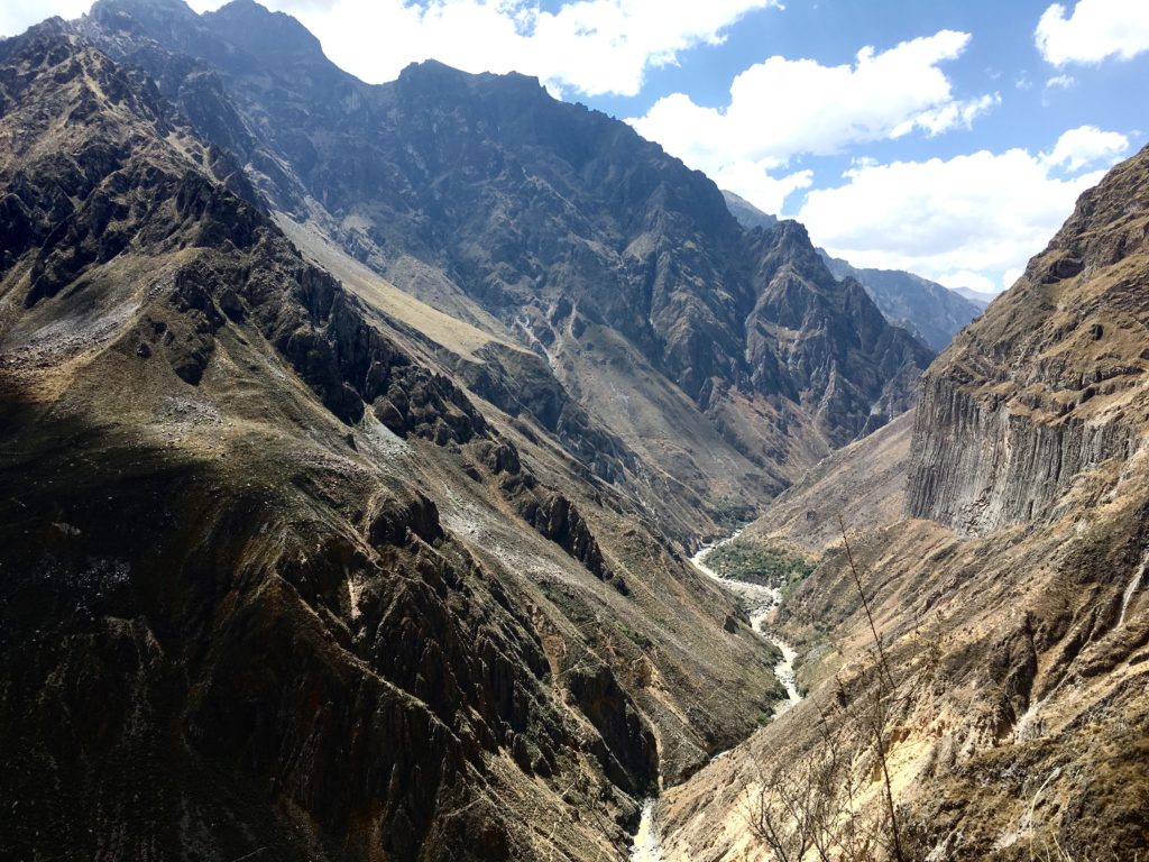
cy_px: 431
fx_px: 963
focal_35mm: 29
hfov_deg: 61.7
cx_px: 574
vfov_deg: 48.2
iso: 25
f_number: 2.2
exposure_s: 1/1350
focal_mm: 4.15
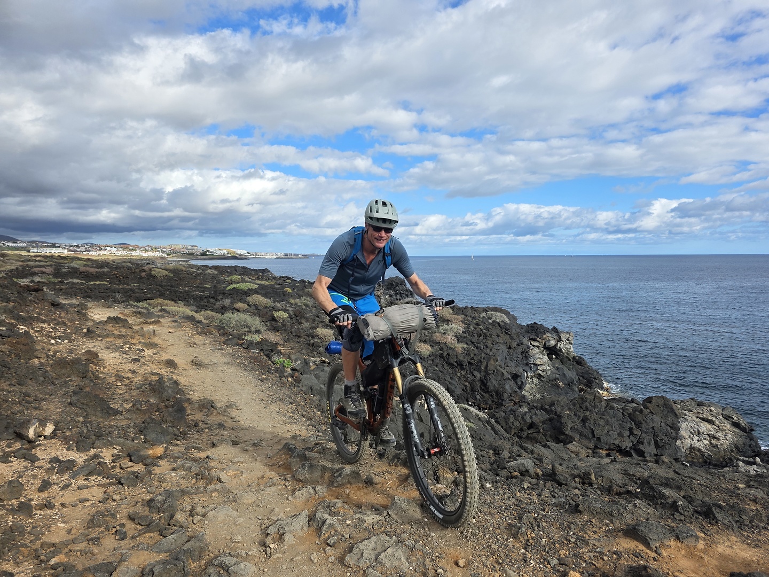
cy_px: 288
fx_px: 511
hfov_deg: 73.9
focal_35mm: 23
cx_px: 384
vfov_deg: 58.9
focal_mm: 6.3
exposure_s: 1/5017
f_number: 1.7
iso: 80
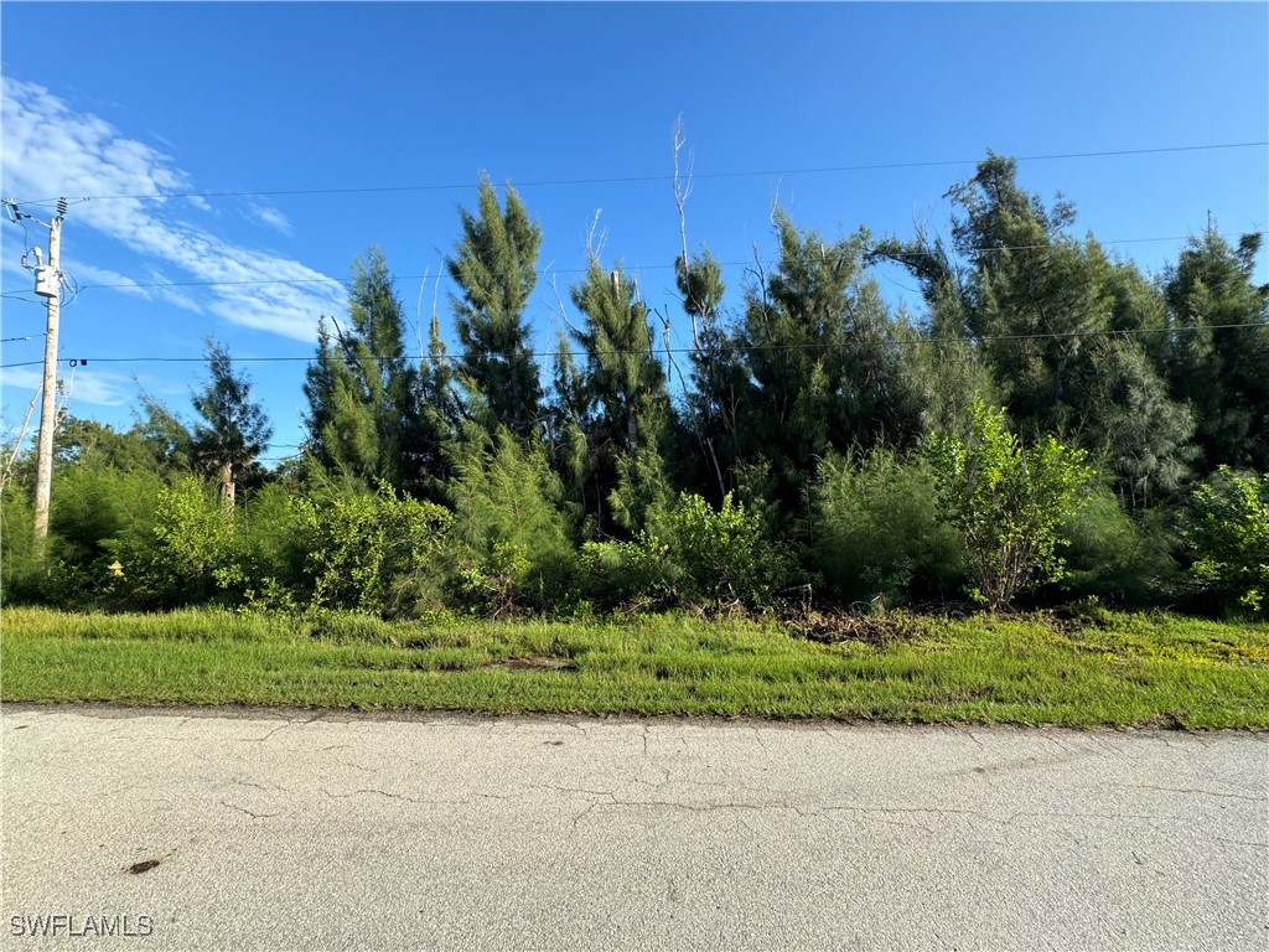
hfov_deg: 102.1
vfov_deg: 85.7
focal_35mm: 14
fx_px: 513
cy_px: 476
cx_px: 634
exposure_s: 1/423
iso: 40
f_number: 2.2
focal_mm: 2.22
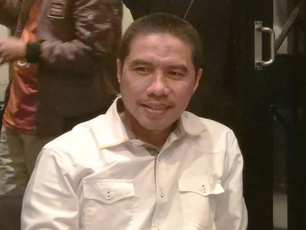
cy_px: 115
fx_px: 203
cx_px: 153
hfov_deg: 73.9
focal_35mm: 23
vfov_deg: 58.9
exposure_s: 1/25
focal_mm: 4.06
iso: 1000
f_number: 2
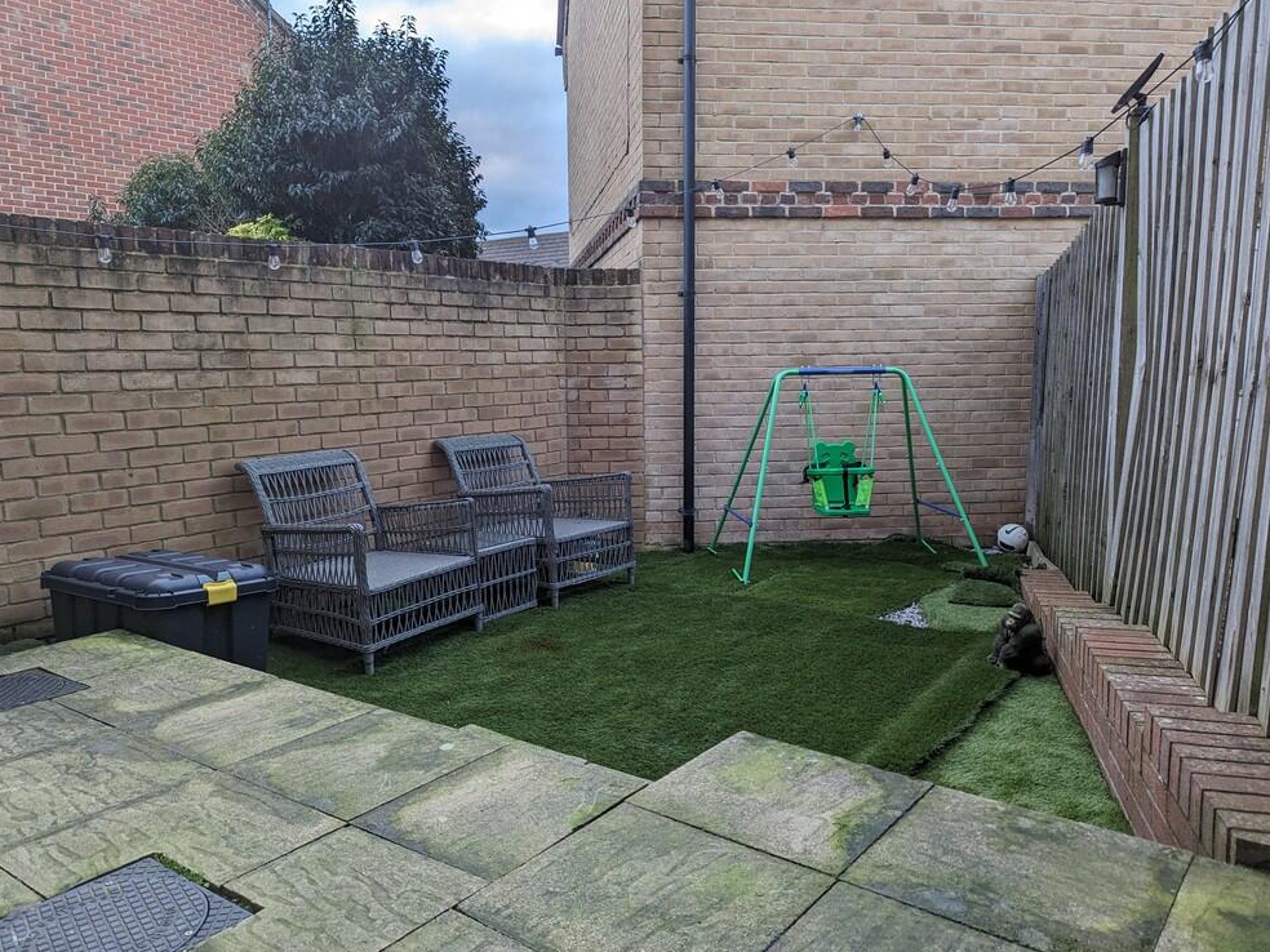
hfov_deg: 69.4
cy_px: 484
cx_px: 613
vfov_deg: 54.9
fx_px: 917
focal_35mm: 25
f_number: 1.85
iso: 44
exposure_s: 1/66.2
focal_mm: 6.81
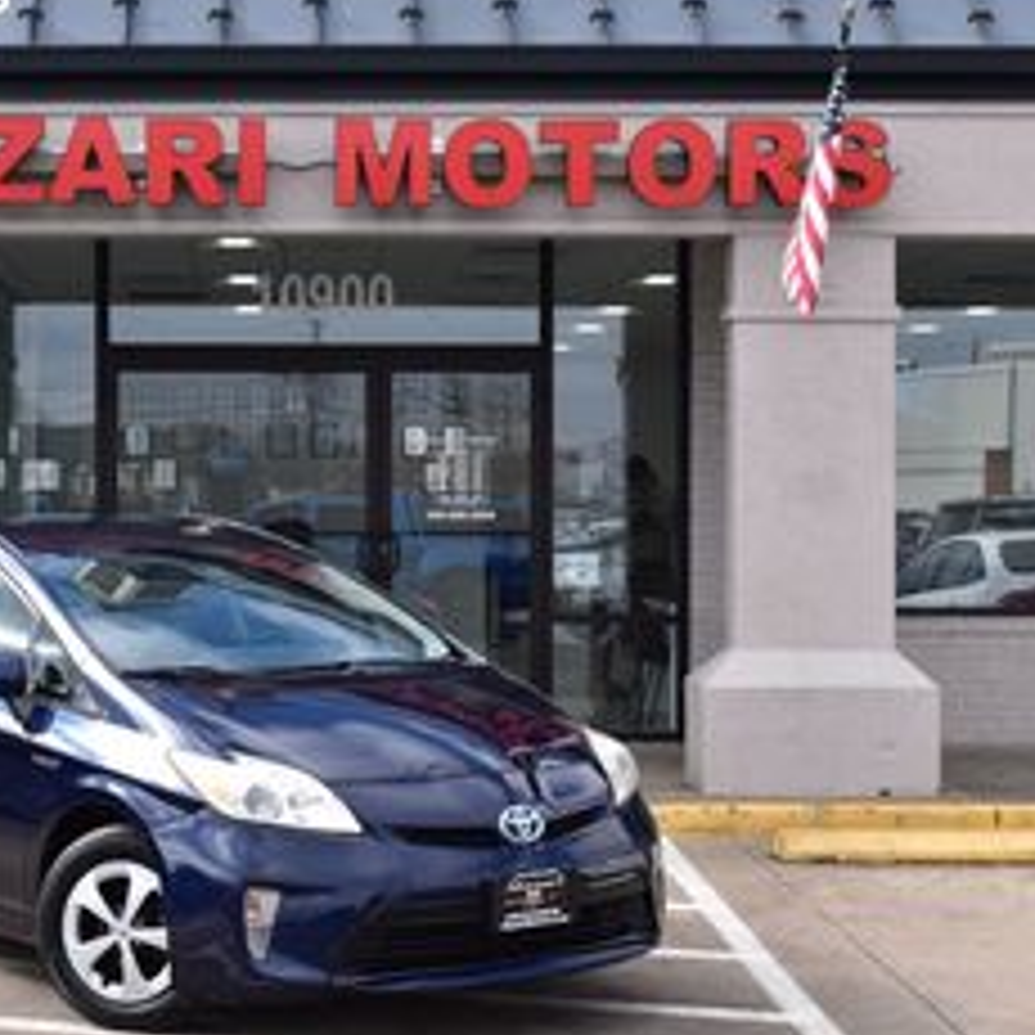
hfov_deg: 24.1
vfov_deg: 24.3
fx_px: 2402
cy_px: 518
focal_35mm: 71
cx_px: 284
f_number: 10
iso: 400
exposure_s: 1/320
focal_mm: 32
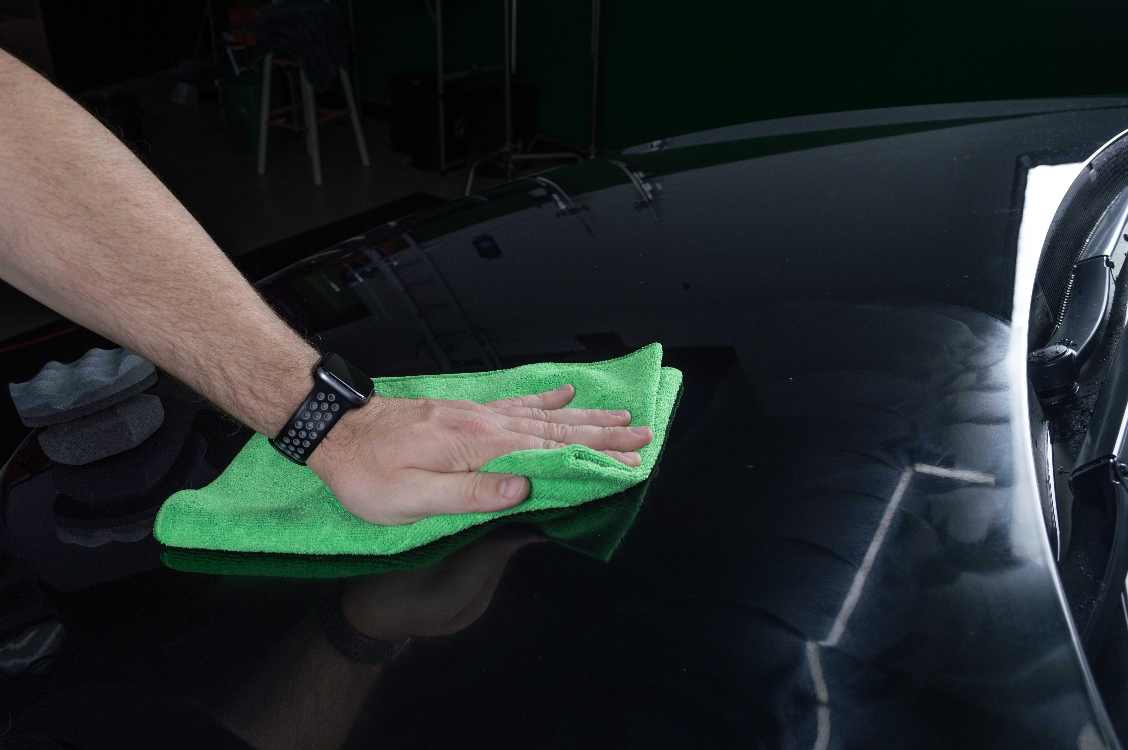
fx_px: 1033
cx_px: 564
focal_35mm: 33
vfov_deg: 39.9
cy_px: 375
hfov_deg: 57.3
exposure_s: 1/200
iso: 200
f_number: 5.6
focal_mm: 22
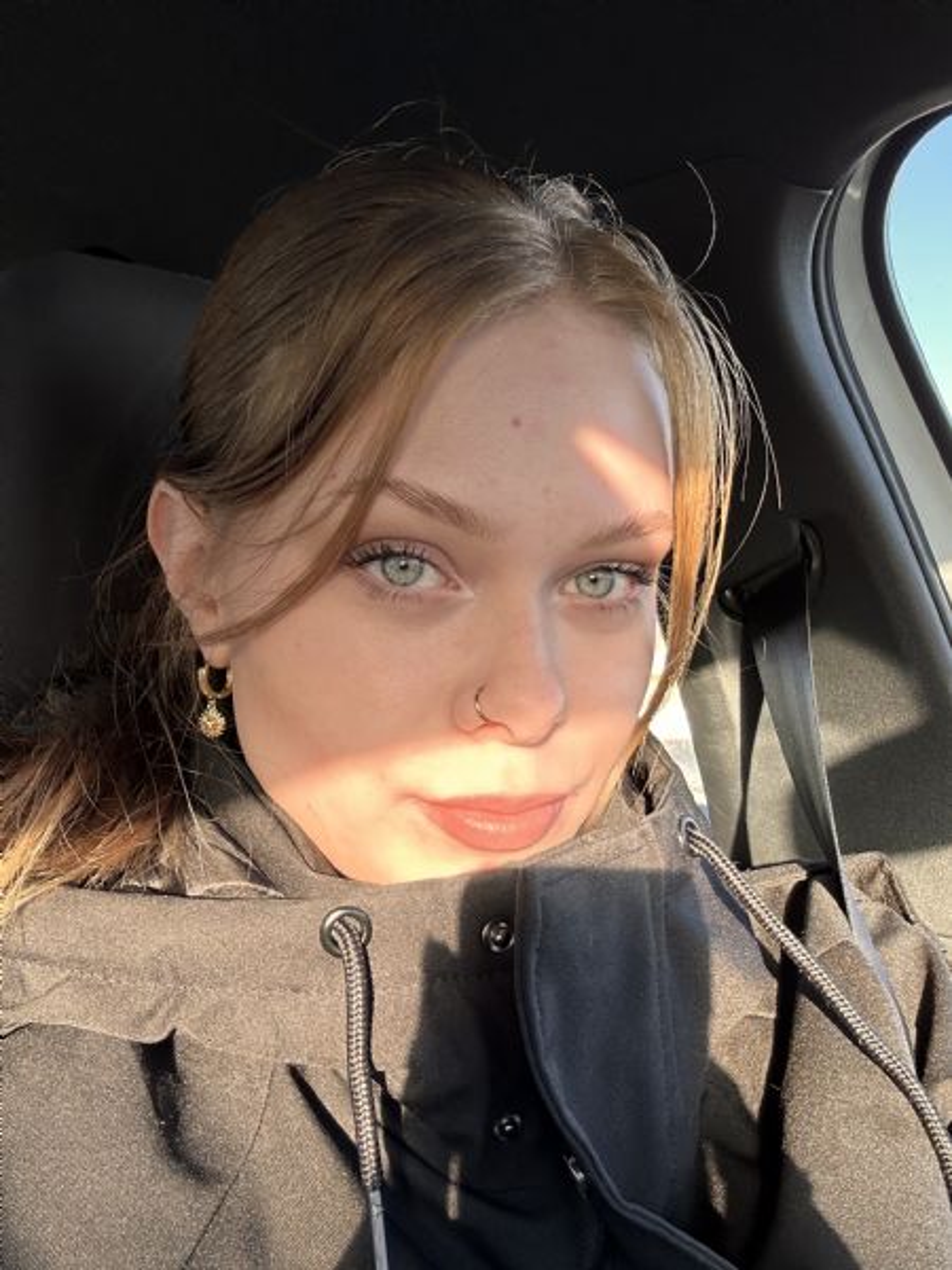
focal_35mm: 30
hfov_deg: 46.8
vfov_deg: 60.0
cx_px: 476
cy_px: 635
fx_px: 1100
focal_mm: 2.69
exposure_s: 1/121
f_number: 1.9
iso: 40
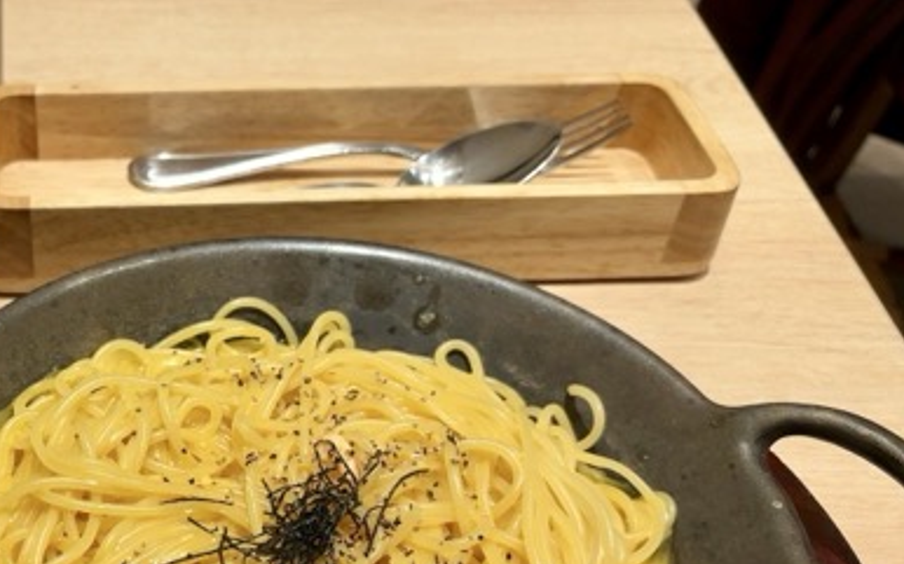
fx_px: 1231
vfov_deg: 25.1
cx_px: 115
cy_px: 500
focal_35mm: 50
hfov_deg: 38.0
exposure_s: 1/100
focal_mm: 5.96
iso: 80
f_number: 1.6
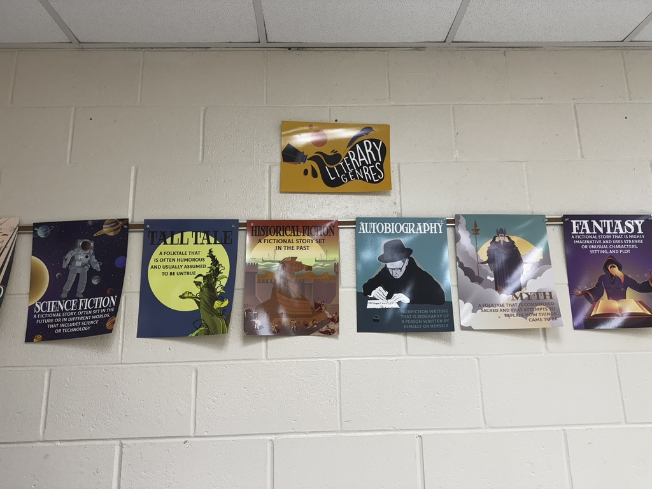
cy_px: 244
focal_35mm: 24
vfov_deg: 56.8
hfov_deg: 71.6
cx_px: 326
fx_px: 452
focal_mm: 6.76
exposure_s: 1/120
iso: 160
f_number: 1.78
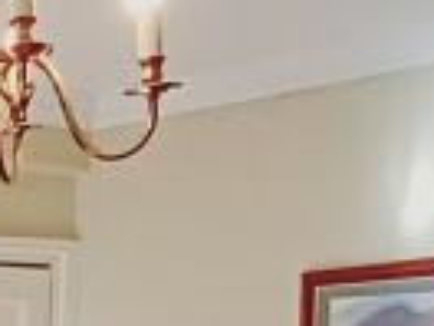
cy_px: 576
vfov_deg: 11.2
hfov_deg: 13.1
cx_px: -516
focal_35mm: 124
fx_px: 1555
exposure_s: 1/50
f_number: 2.2
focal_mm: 1.64
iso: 125
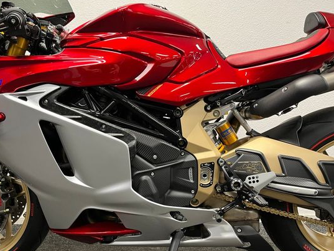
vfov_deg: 45.4
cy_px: 136
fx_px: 299
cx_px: 160
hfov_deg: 58.3
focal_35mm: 31
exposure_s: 1/50
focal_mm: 5.1
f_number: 1.6
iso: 320
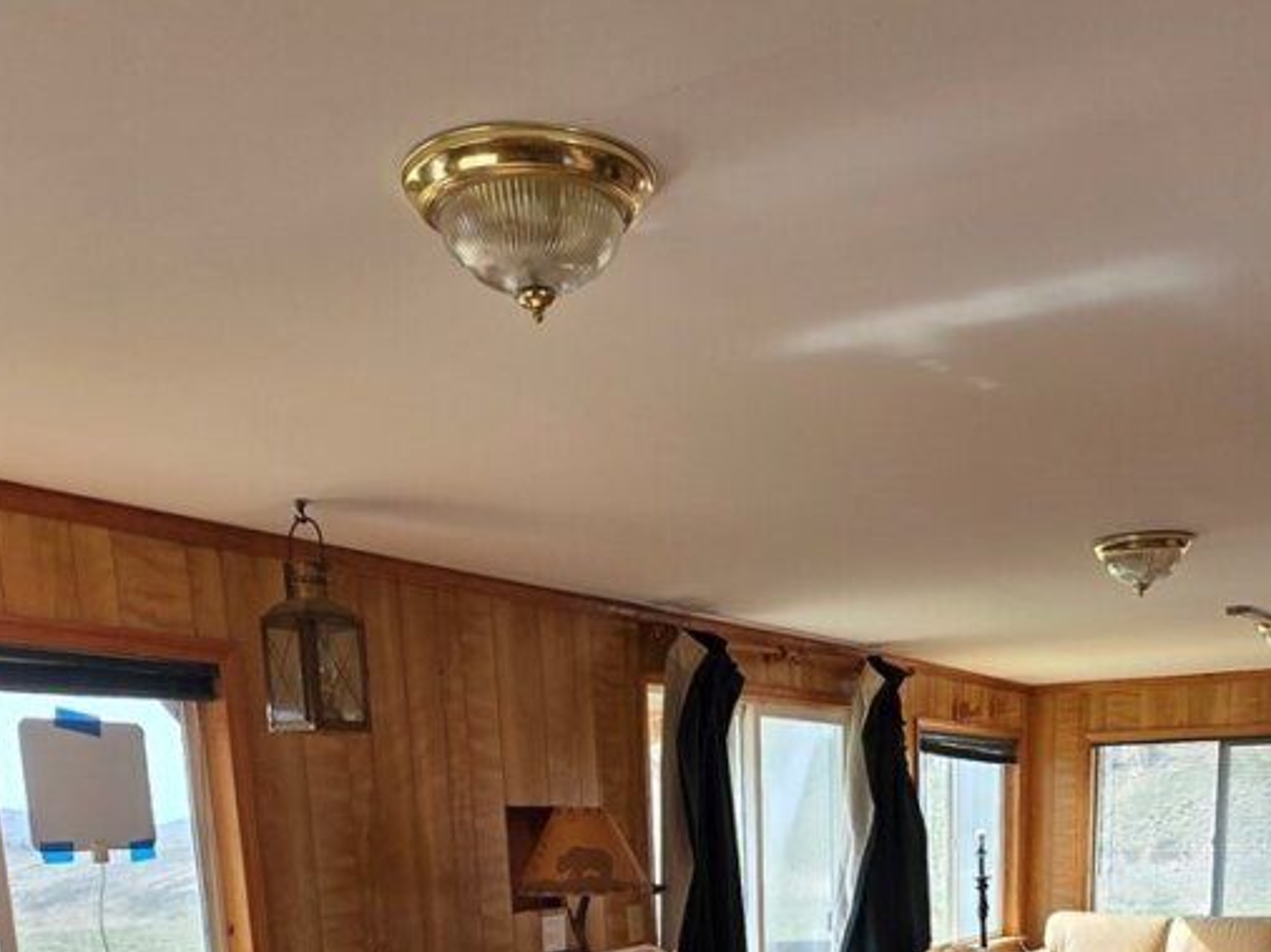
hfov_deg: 51.0
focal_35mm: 36
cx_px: 761
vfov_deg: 33.2
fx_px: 1321
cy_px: 1113
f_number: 1.9
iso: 32
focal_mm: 2.2
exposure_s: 1/120
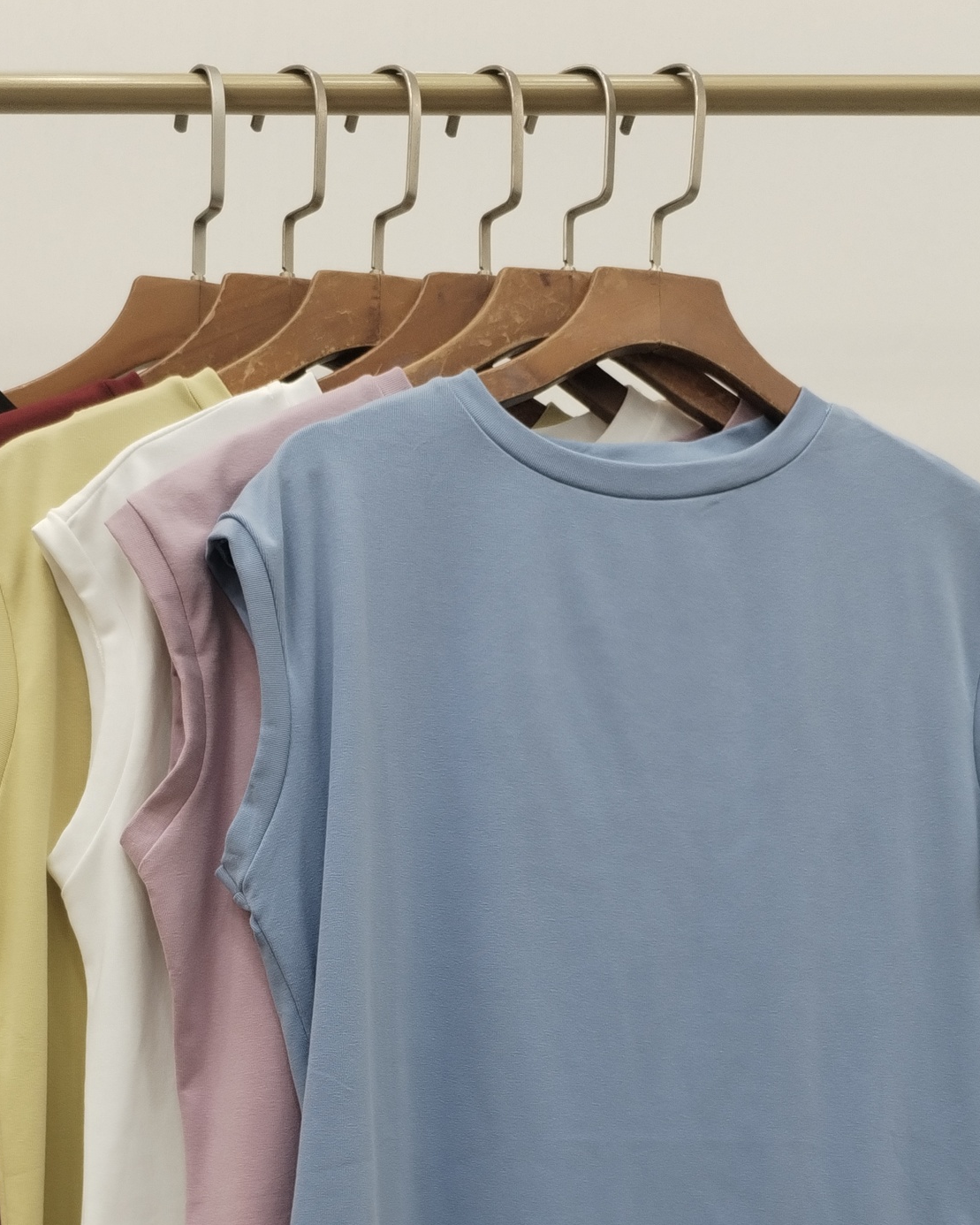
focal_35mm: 49
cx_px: 424
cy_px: 1010
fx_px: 1776
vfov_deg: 36.5
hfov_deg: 30.8
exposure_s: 1/120
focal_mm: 4.75
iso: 280
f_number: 1.8
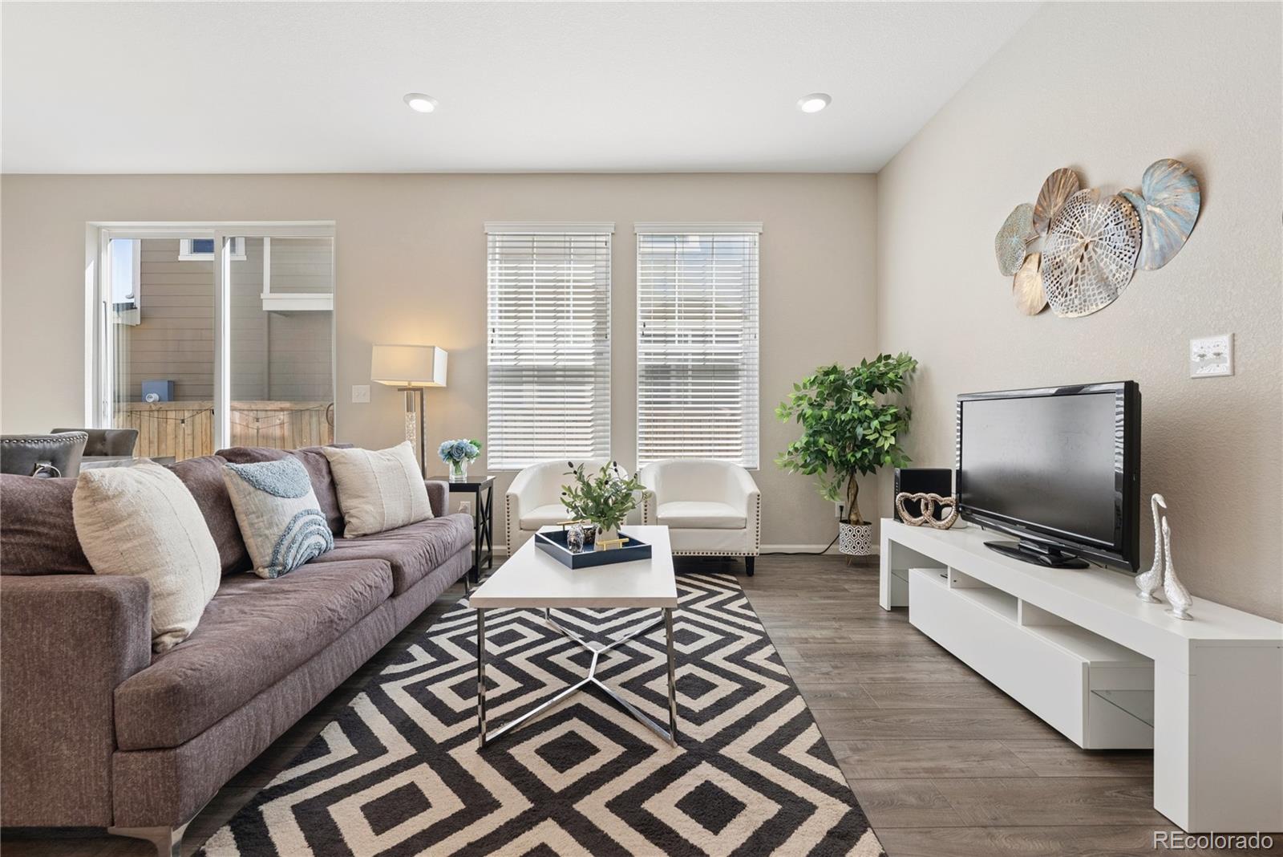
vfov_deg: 77.4
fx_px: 535
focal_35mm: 15
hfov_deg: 100.4
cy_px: 428
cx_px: 642
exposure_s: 1/125
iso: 640
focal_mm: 15
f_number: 8
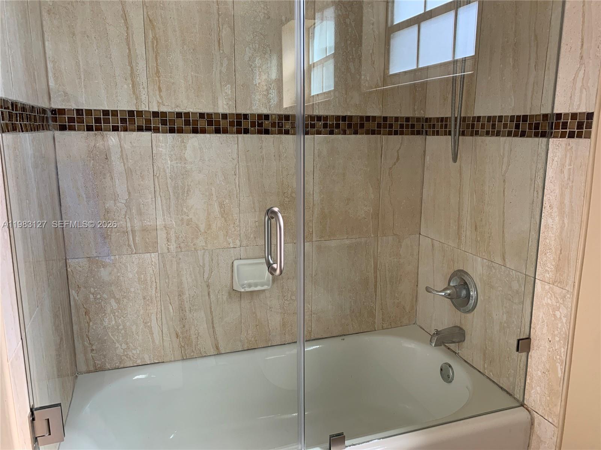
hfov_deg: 67.3
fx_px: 451
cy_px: 225
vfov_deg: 53.1
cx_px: 300
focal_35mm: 26
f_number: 1.8
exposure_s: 1/121
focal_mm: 4.25
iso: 64
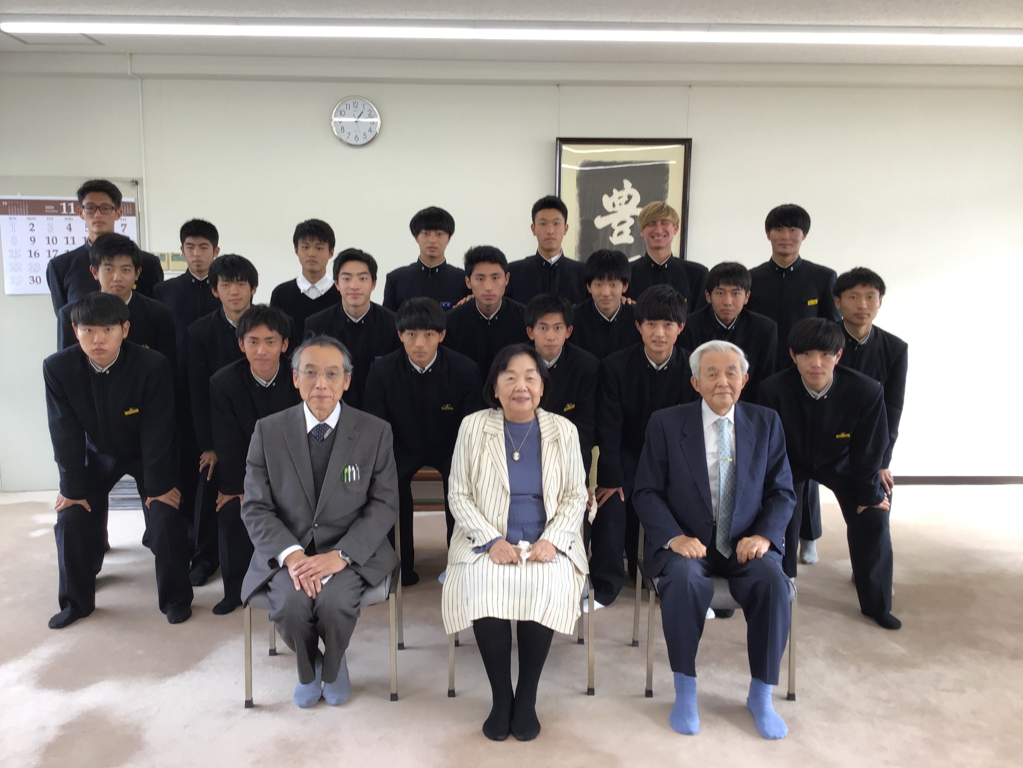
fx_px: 916
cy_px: 384
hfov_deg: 58.4
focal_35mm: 31
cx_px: 512
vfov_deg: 45.4
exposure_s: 1/30
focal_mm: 3.3
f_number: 2.4
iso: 32
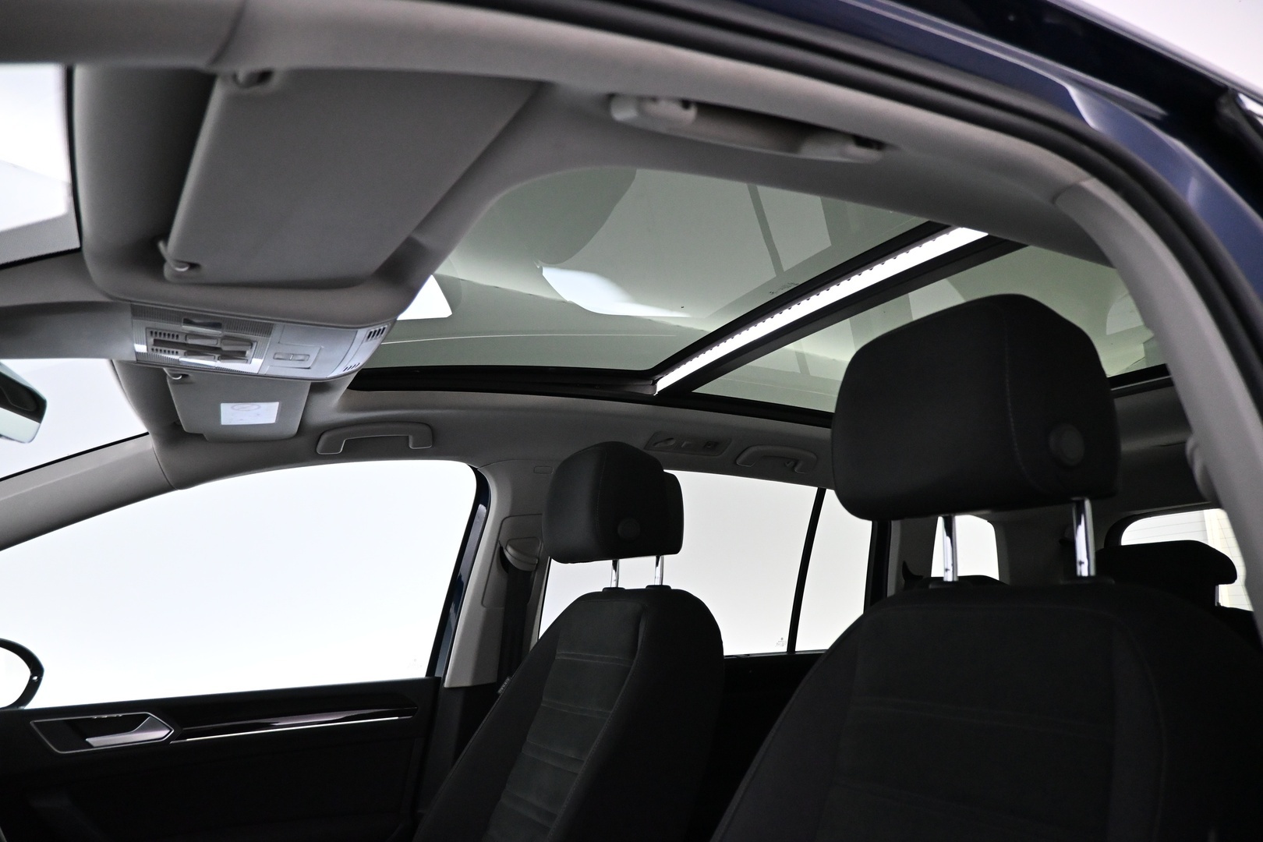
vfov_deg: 53.1
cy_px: 421
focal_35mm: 24
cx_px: 632
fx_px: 842
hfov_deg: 73.7
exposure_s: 1/80
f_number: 3.5
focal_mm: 16
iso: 3200
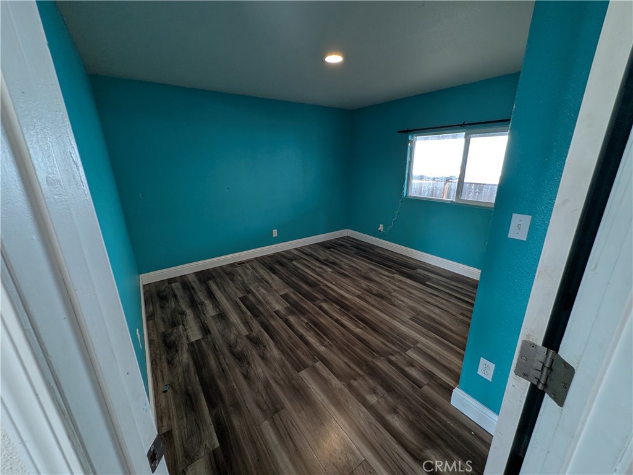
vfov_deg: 89.9
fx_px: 238
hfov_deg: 106.2
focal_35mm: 13
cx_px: 316
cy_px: 238
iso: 108
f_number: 2.2
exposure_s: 1/40
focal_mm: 1.54
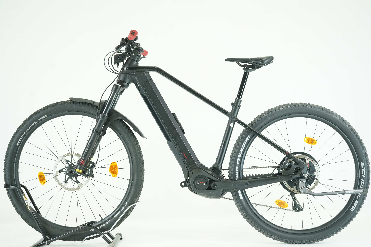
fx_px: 587
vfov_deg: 23.8
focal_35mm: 57
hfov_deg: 35.1
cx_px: 186
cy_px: 125
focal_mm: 56
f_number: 5.6
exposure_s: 1/200
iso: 2500
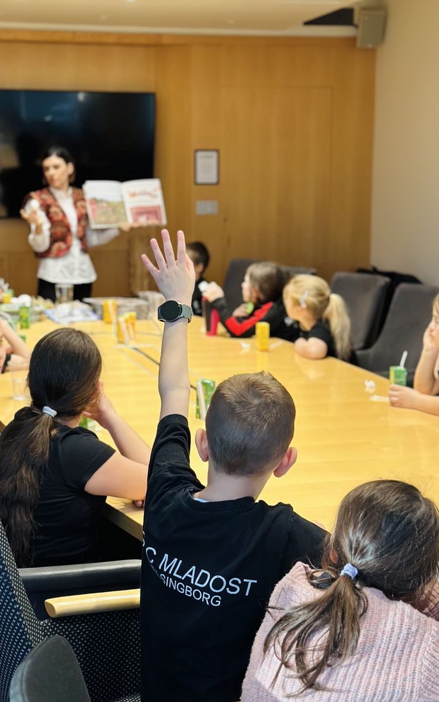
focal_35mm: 61
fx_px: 1167
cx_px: 171
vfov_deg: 33.5
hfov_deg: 21.3
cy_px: 338
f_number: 1.78
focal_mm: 6.86
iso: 125
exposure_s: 1/50
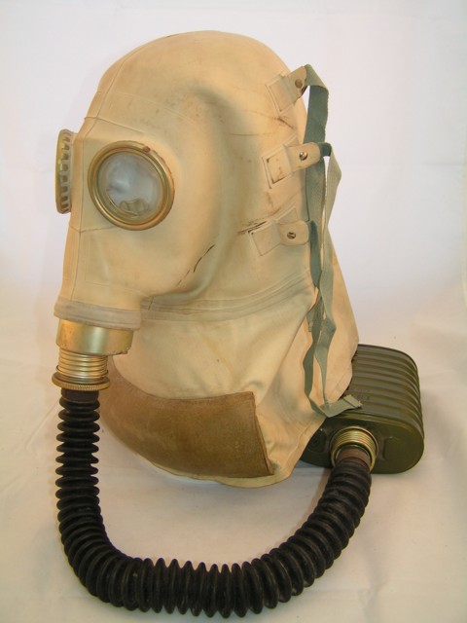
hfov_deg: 37.7
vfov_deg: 49.0
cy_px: 312
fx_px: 684
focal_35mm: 38
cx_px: 234
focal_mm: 6.3
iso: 50
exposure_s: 1/60
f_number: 2.8
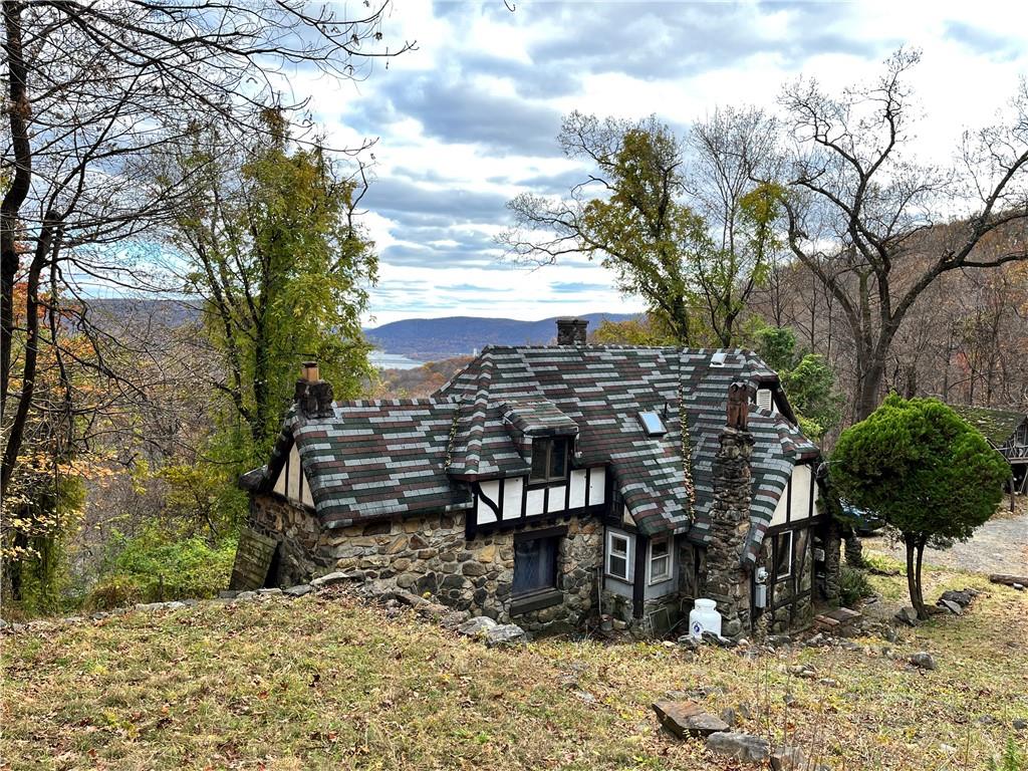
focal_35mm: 26
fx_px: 772
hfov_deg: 67.3
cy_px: 386
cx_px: 514
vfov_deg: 53.1
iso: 50
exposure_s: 1/229
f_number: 1.6
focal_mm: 5.1
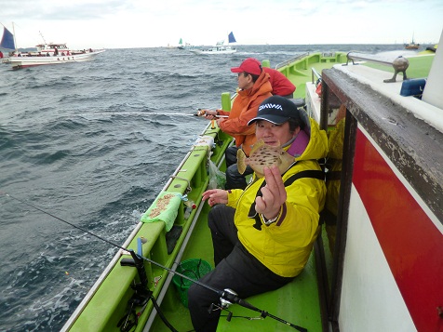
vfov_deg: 56.8
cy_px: 166
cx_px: 222
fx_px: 307
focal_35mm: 24
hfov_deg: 71.6
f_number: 2.5
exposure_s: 1/400
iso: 160
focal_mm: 4.3
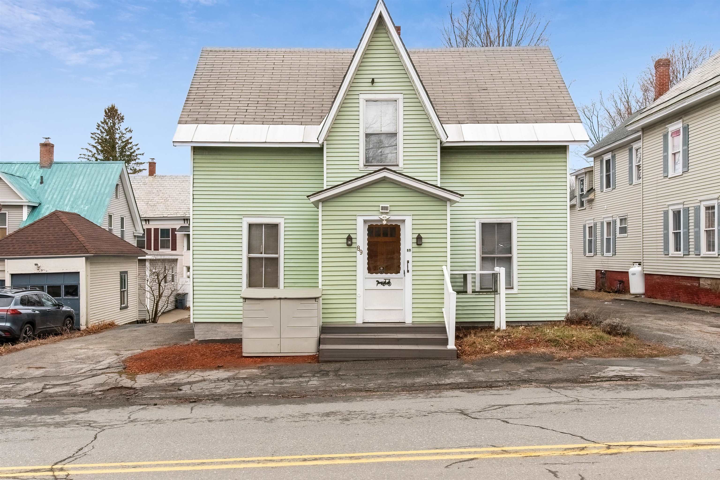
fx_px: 600
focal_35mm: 30
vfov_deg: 43.6
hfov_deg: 61.9
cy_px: 240
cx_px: 360
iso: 200
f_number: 9
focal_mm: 20
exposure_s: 1/100
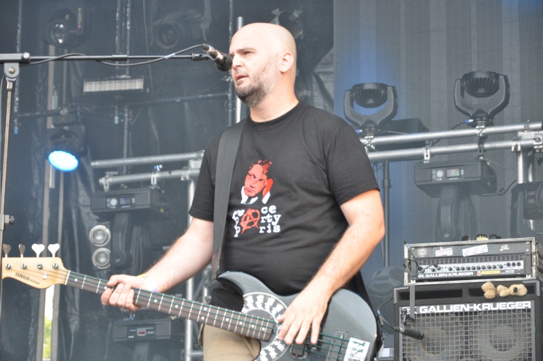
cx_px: 272
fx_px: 2079
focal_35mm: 138
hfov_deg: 14.9
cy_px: 180
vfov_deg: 9.9
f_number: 5.6
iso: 640
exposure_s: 1/100
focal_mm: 92
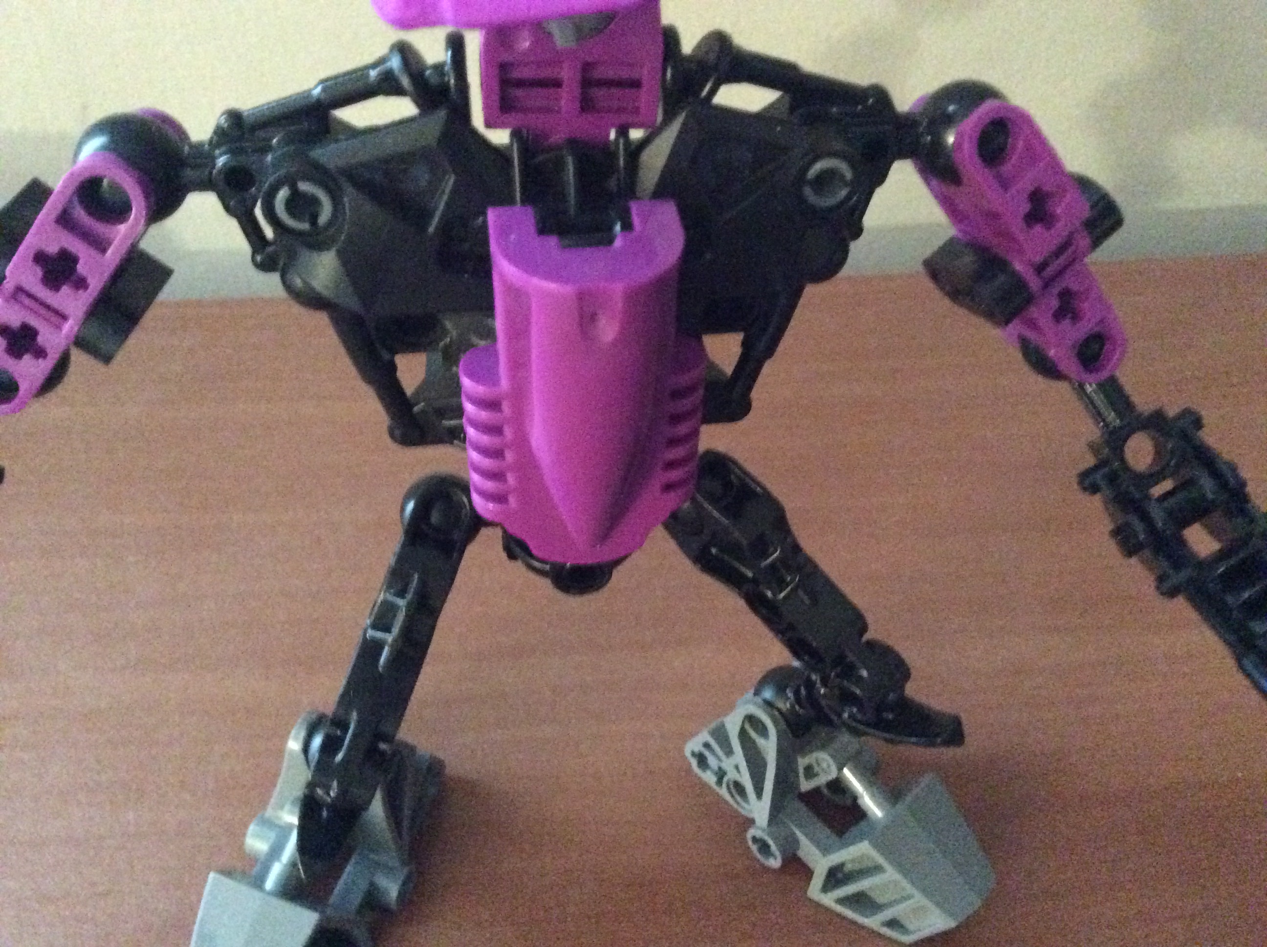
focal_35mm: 32
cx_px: 634
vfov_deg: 44.1
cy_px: 474
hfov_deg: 56.9
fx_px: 1170
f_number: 2.4
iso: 800
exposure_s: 1/15
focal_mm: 3.3
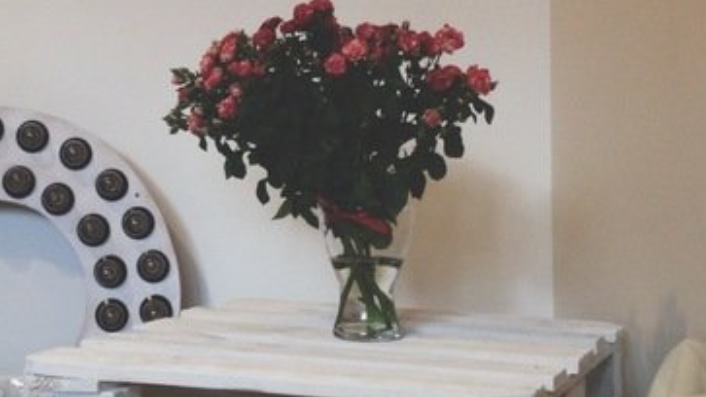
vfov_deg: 14.7
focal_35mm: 82
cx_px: 191
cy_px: 104
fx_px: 1535
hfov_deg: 25.6
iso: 80
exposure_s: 1/20
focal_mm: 4.12
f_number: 2.4
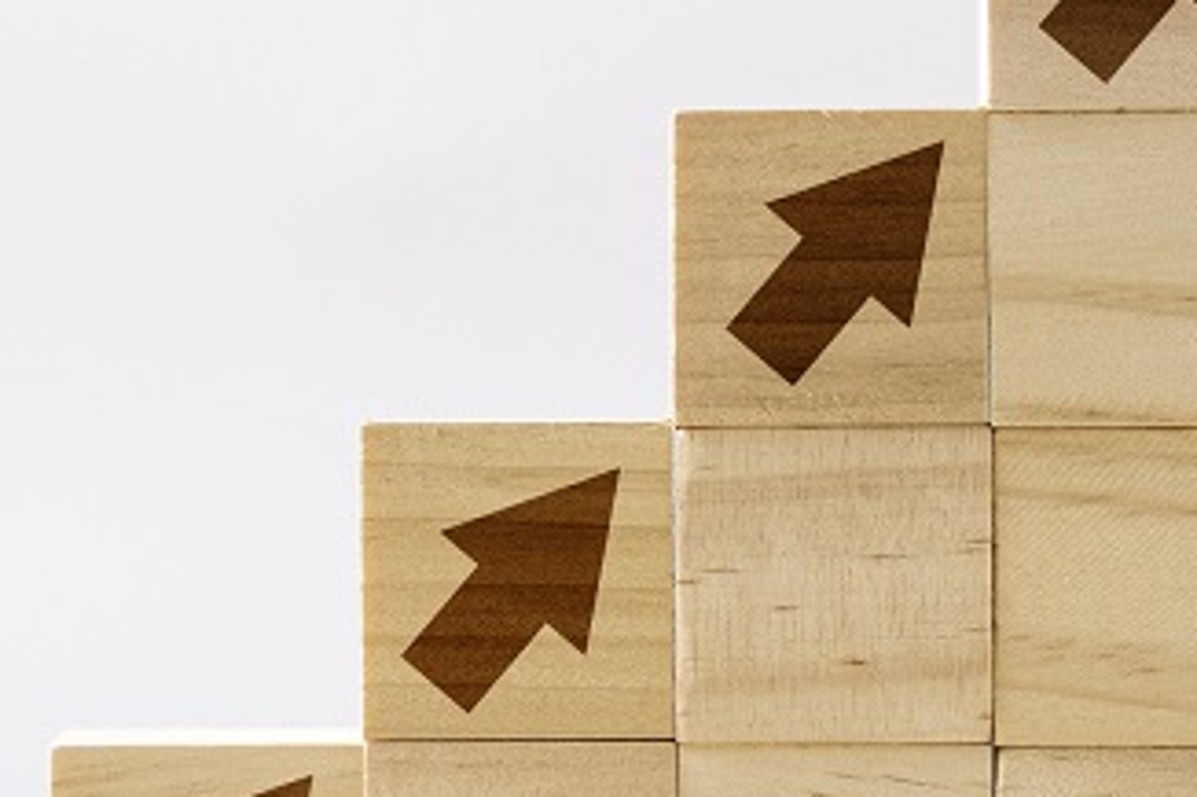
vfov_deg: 6.2
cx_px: 510
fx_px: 7344
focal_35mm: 221
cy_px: 259
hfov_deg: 9.3
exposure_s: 1/200
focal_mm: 60
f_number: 2.8
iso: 100
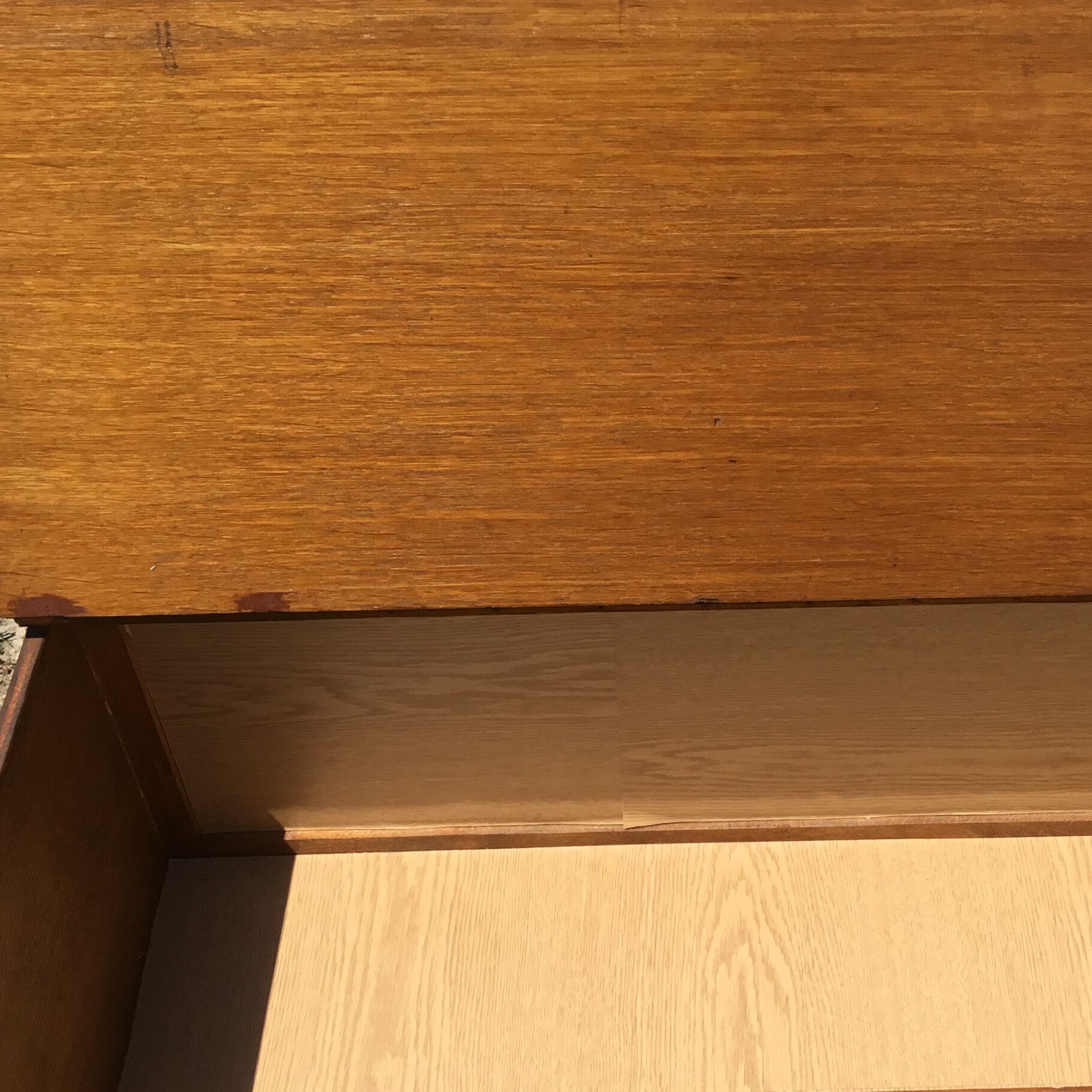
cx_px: 714
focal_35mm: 49
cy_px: 588
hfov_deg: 34.4
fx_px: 1749
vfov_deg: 34.7
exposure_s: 1/1698
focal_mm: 3.3
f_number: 2.4
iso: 25
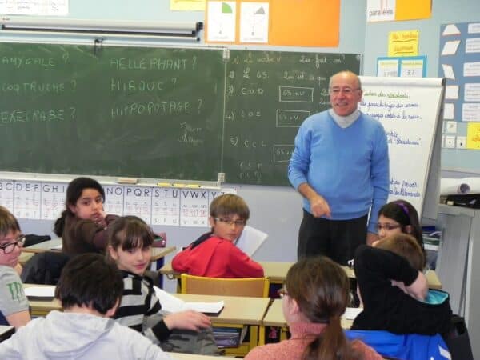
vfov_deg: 19.6
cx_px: 240
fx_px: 1040
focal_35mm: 75
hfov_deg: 26.0
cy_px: 180
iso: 200
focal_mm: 13.4
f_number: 4
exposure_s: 1/30
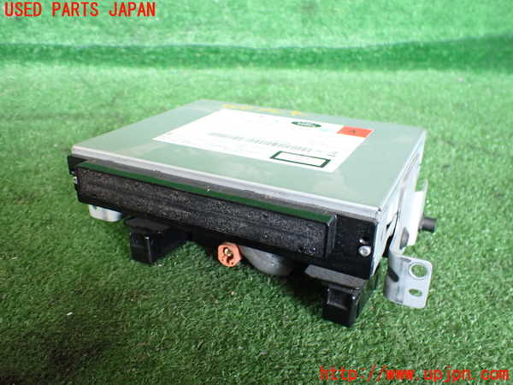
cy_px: 192
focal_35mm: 30
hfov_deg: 60.0
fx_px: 445
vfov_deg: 46.8
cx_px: 256
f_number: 2.3
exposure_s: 1/125
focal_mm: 5.4
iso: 500
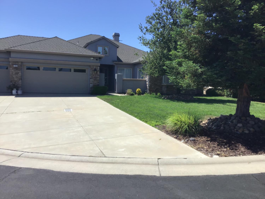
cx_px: 132
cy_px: 100
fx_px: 237
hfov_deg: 58.4
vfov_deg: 45.4
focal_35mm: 31
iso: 25
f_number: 2.4
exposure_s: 1/1274
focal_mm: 3.3
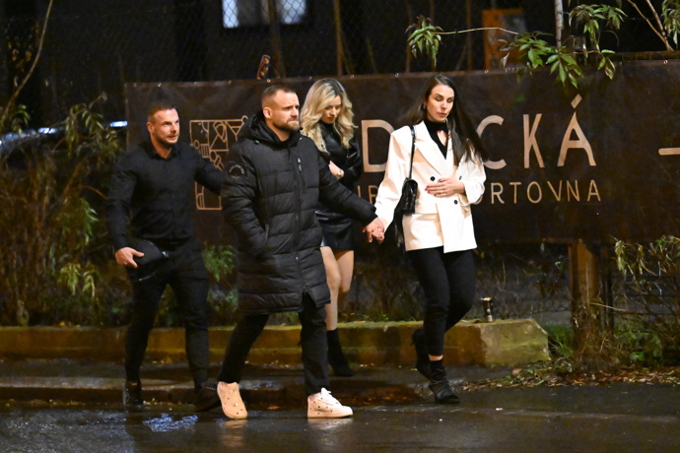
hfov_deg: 8.9
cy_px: 226
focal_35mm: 232
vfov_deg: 5.9
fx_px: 4382
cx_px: 340
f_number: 2.8
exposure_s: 1/200
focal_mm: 155
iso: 25600
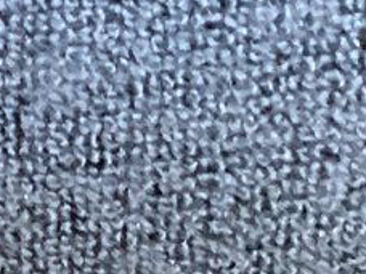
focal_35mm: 206
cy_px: 855
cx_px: -606
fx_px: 2178
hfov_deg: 8.5
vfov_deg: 6.5
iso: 320
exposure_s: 1/50
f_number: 2.4
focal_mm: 3.3
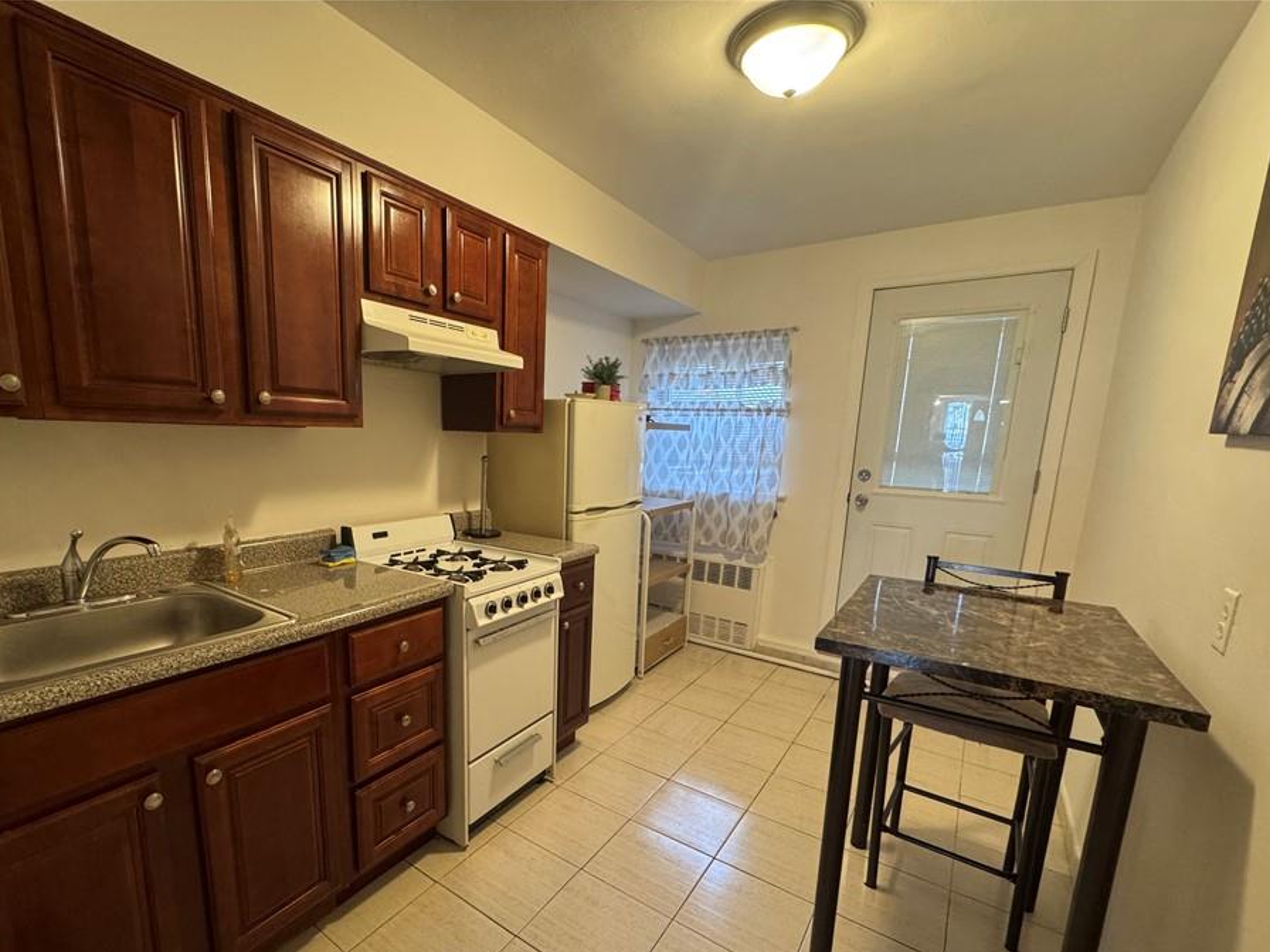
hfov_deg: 94.0
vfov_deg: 77.7
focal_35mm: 16
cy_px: 543
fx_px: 587
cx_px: 556
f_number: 2.2
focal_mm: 2.22
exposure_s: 1/60
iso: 400
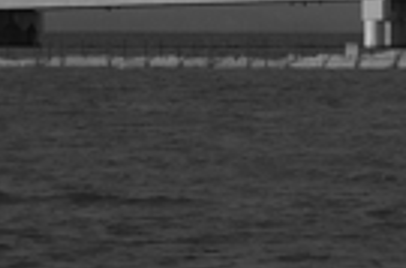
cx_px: 1215
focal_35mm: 797
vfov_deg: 1.7
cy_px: -30
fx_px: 8957
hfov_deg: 2.6
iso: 320
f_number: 6.3
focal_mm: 70
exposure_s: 1/500
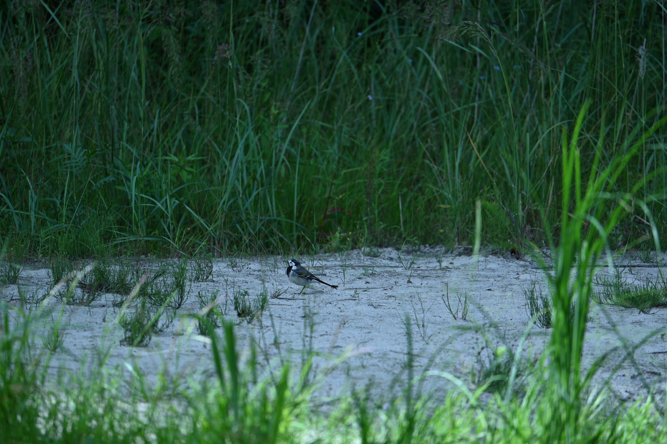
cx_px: 334
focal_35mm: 500
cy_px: 222
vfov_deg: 2.7
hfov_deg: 4.1
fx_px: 9258
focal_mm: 500
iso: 100
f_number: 6.7
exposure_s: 1/125
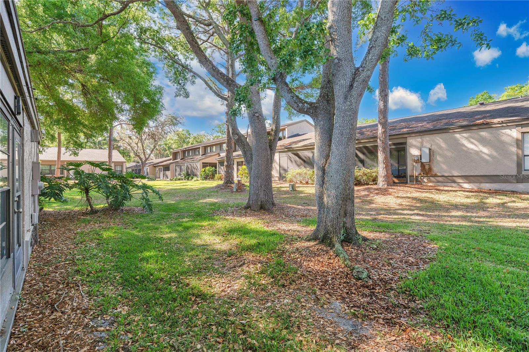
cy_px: 176
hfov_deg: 96.7
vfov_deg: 73.7
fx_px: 235
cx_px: 264
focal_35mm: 16
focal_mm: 16
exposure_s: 1/40
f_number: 8
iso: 100
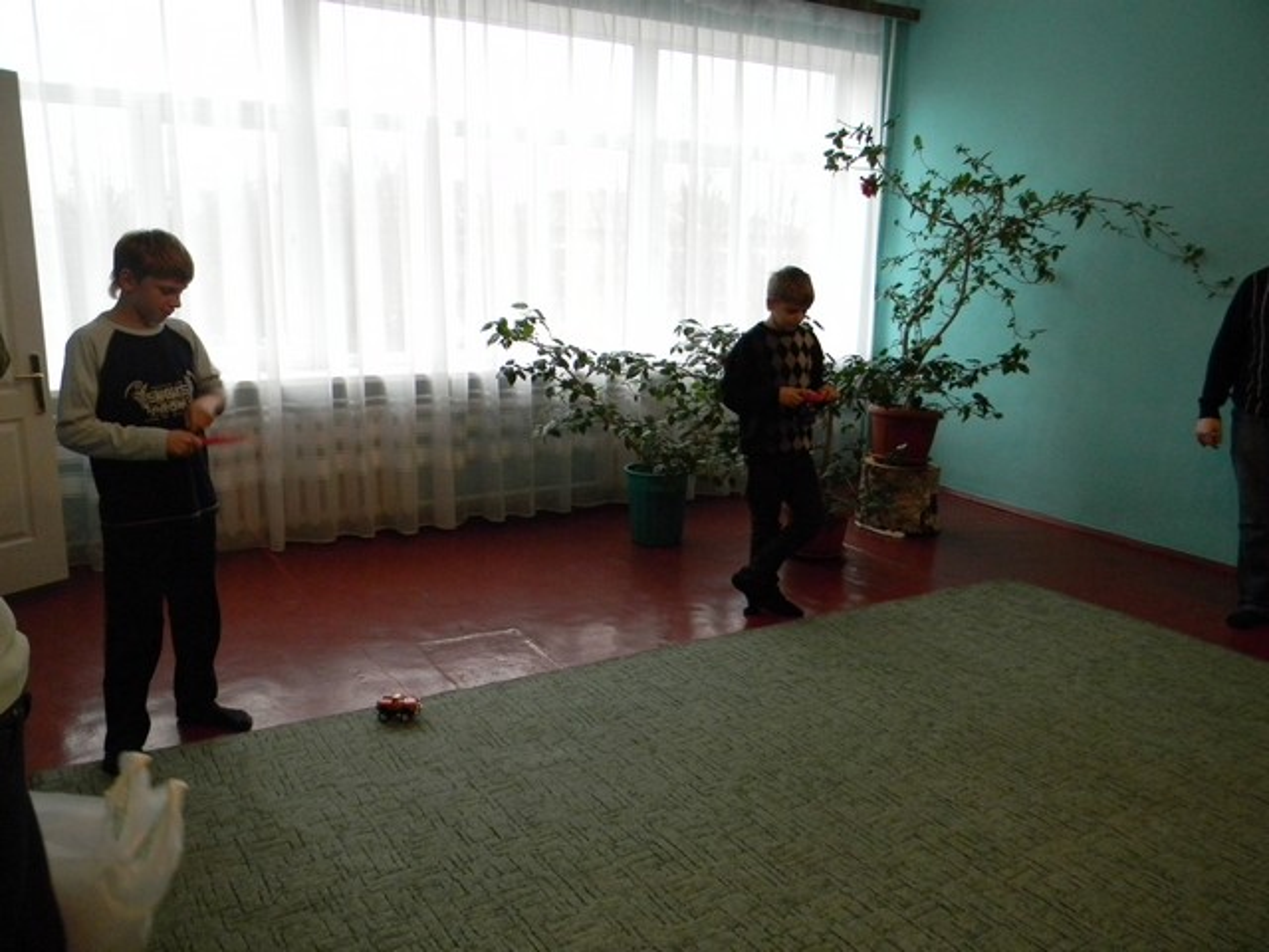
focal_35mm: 28
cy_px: 476
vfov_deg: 49.7
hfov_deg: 63.4
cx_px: 634
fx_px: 1026
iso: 400
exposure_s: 1/31.8
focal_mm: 5
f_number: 3.5
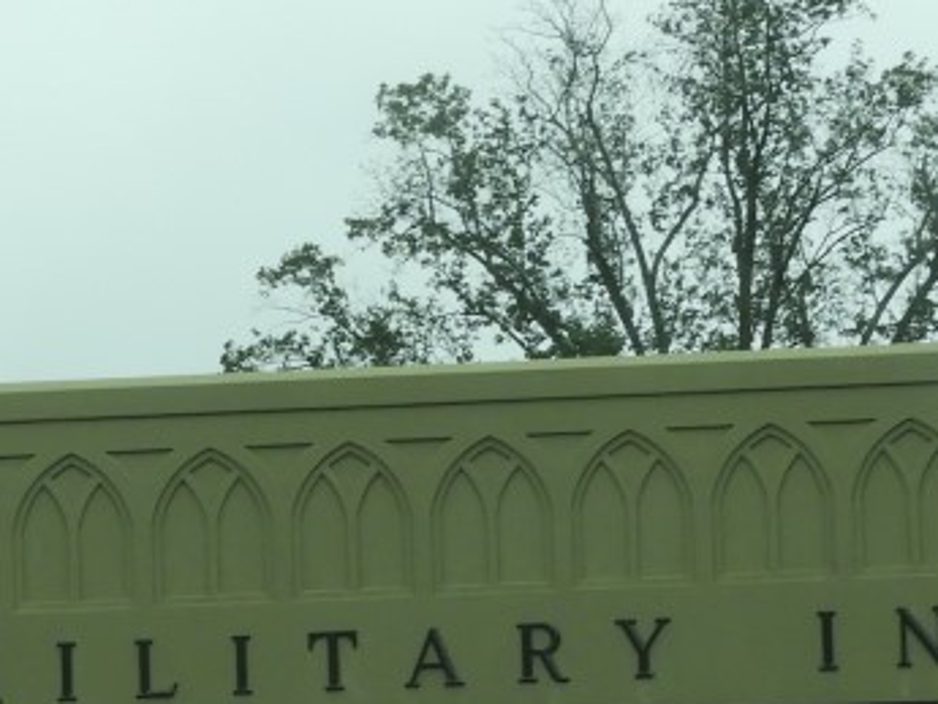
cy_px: 636
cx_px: 413
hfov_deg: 6.8
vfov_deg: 5.1
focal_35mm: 292
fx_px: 7915
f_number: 4.5
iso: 100
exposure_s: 1/320
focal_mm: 12.5
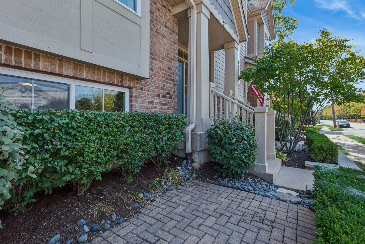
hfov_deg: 93.3
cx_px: 182
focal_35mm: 17
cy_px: 122
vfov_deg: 70.5
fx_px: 172
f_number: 8
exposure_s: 1/125
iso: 400
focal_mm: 17
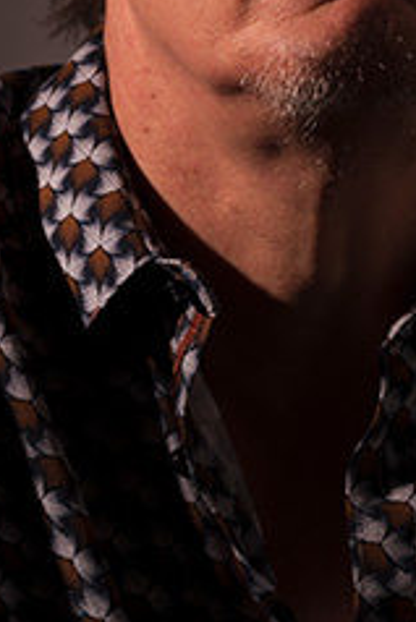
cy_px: 382
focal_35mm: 208
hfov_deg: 6.6
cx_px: 392
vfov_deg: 9.9
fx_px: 3600
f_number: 8
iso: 100
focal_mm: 55
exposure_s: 1/60
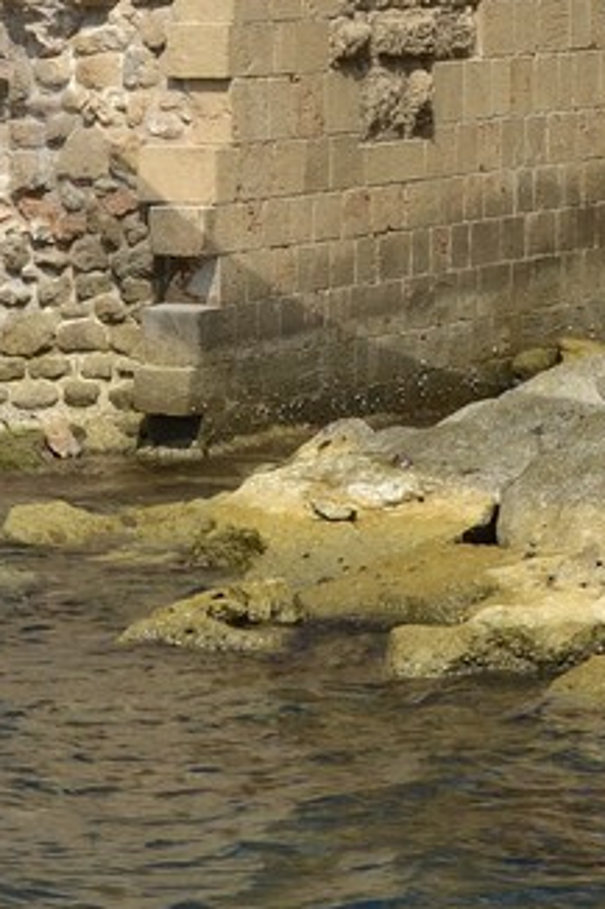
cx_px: 694
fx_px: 7191
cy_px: -357
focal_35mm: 285
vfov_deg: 7.1
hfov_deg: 4.8
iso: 100
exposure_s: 1/250
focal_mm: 58
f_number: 9
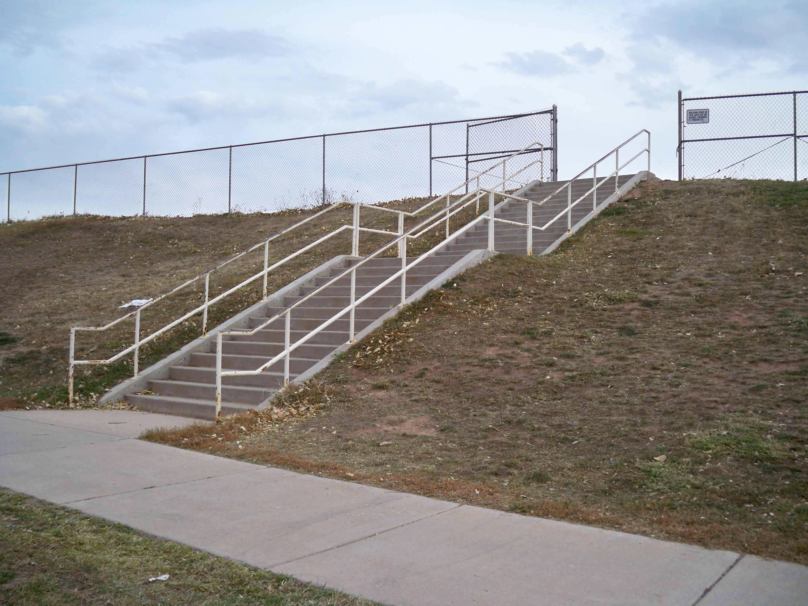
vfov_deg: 40.7
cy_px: 303
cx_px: 404
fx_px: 817
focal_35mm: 35
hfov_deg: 52.6
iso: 125
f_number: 3.1
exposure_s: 1/640
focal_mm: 6.3
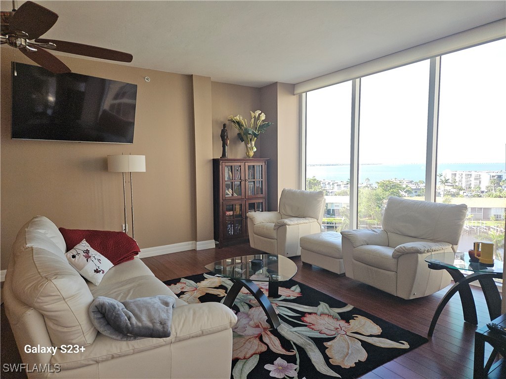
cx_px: 253
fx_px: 336
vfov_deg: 58.9
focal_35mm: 23
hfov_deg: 73.9
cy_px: 190
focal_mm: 5.4
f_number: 1.8
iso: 80
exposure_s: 1/60
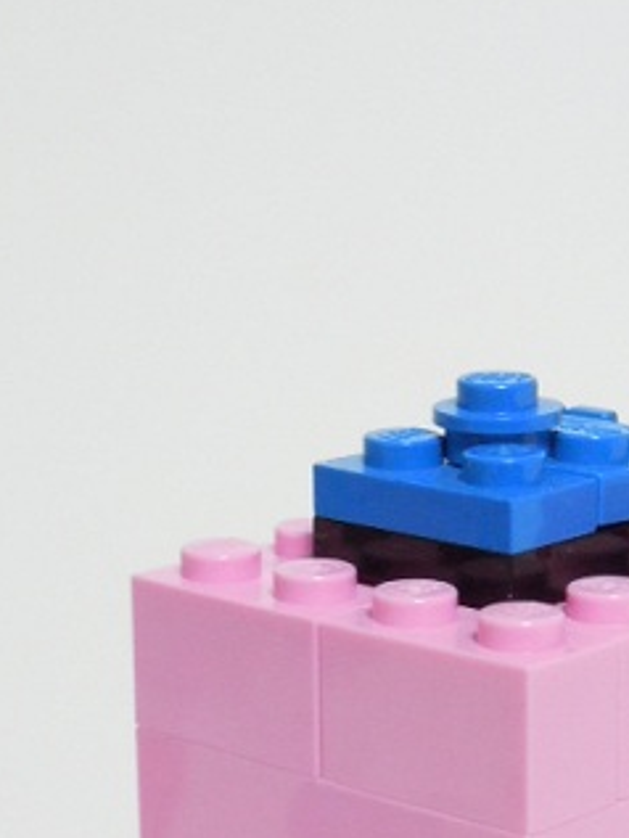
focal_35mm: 112
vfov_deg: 17.4
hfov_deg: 13.0
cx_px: 669
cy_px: 710
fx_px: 2712
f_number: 4.6
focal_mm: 8.1
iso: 400
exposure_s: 1/6
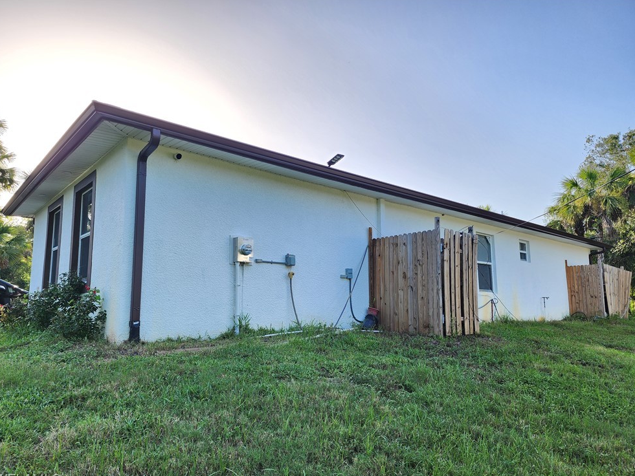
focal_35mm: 24
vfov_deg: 56.8
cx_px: 313
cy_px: 246
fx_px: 440
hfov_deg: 71.6
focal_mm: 6.4
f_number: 1.8
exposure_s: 1/180
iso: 20
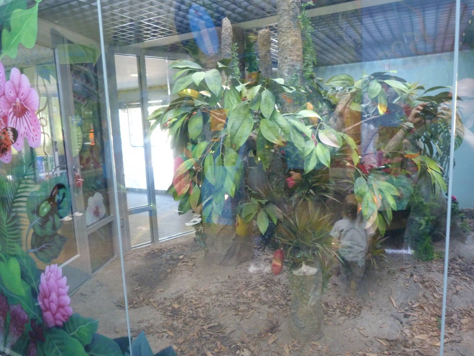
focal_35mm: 25
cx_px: 237
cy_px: 178
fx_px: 342
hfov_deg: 69.4
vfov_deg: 54.9
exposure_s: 1/40
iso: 400
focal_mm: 4.5
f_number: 2.8
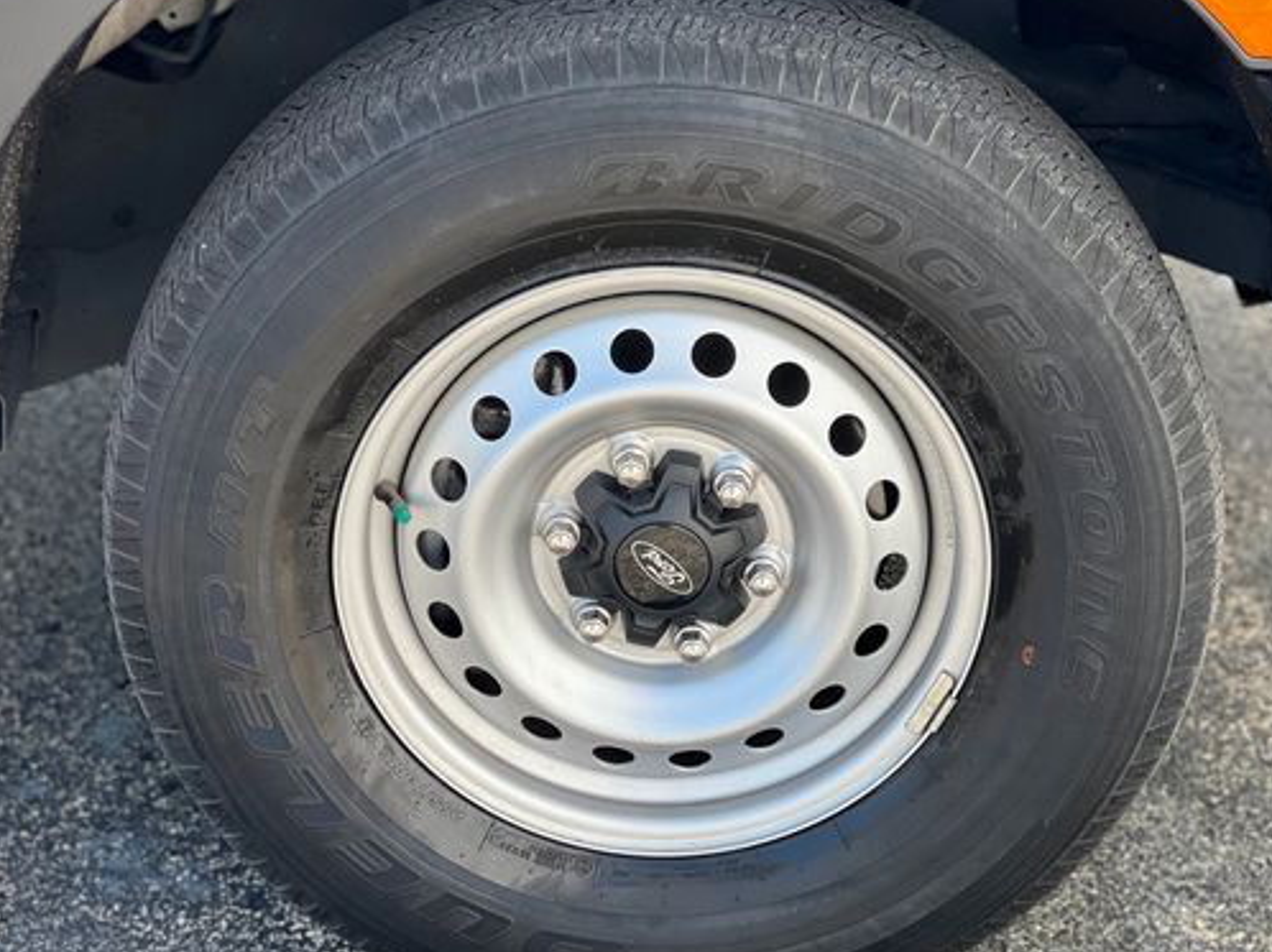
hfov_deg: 19.8
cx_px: 633
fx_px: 3636
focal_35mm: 99
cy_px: 472
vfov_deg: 14.9
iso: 32
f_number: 2.8
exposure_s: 1/121
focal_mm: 9
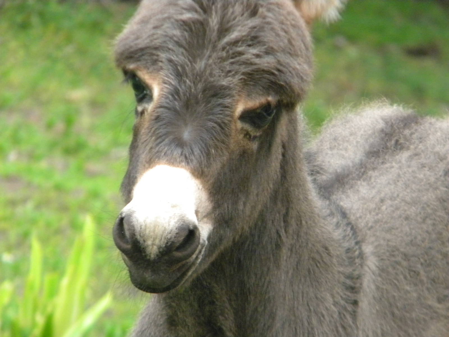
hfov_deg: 4.8
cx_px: 224
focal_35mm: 414
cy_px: 168
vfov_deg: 3.6
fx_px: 5370
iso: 800
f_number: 5.4
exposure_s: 1/194
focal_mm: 75
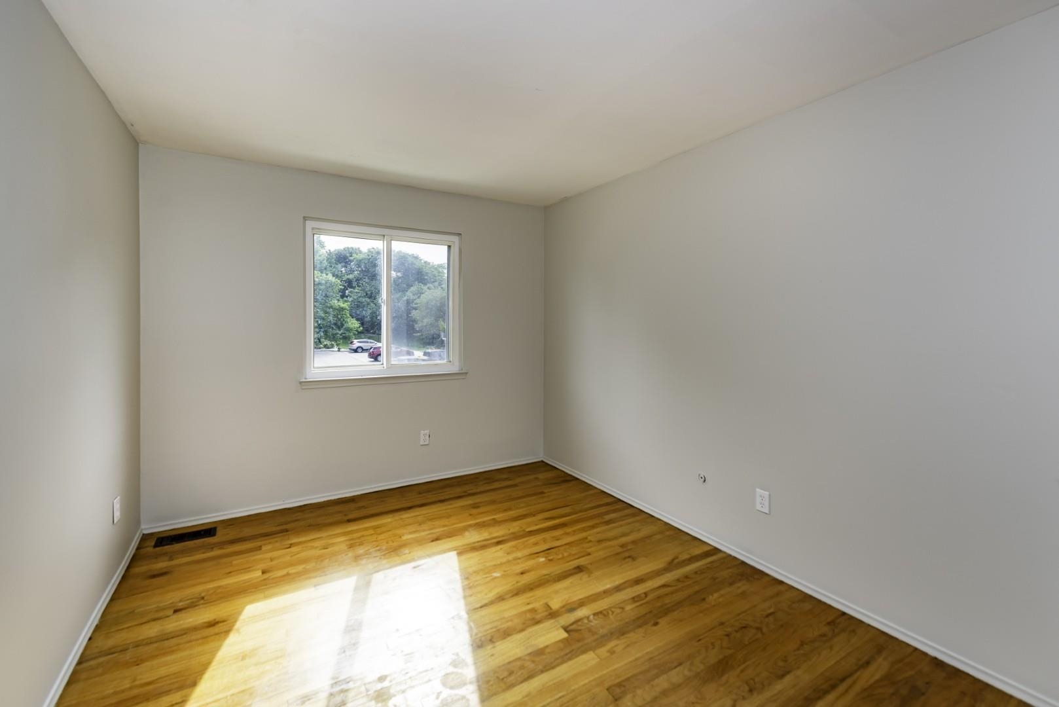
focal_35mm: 14
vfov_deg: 81.3
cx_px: 530
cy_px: 354
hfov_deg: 104.2
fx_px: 412
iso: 100
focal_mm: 14
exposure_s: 1/60
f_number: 5.6
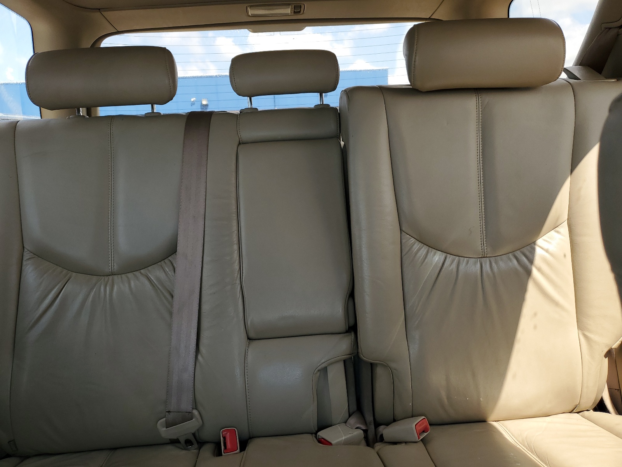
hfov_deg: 67.3
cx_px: 311
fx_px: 467
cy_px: 234
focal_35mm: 26
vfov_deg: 53.1
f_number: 1.5
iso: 50
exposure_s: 1/385
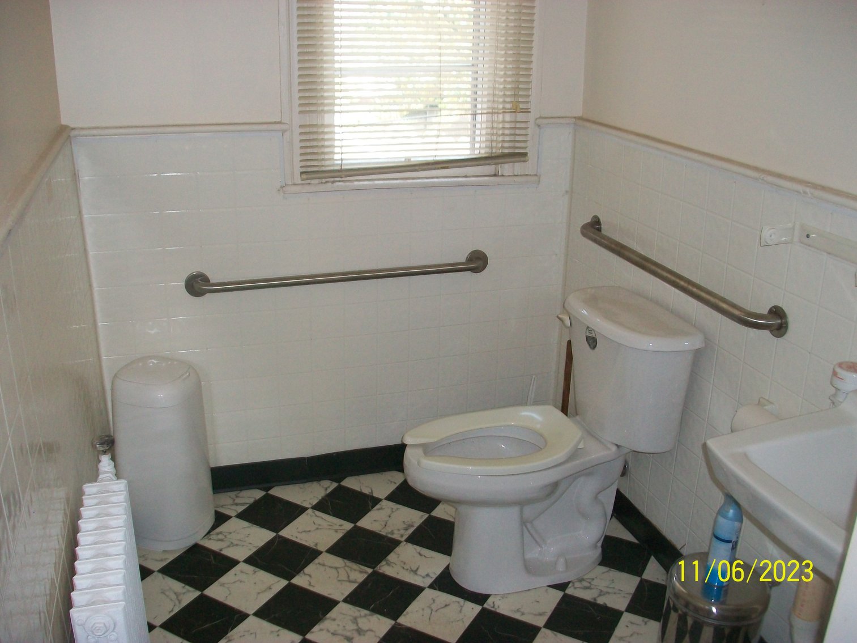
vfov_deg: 41.8
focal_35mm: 34
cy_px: 322
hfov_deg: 54.0
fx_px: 842
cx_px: 428
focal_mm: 5.7
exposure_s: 1/60
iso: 120
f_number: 2.8
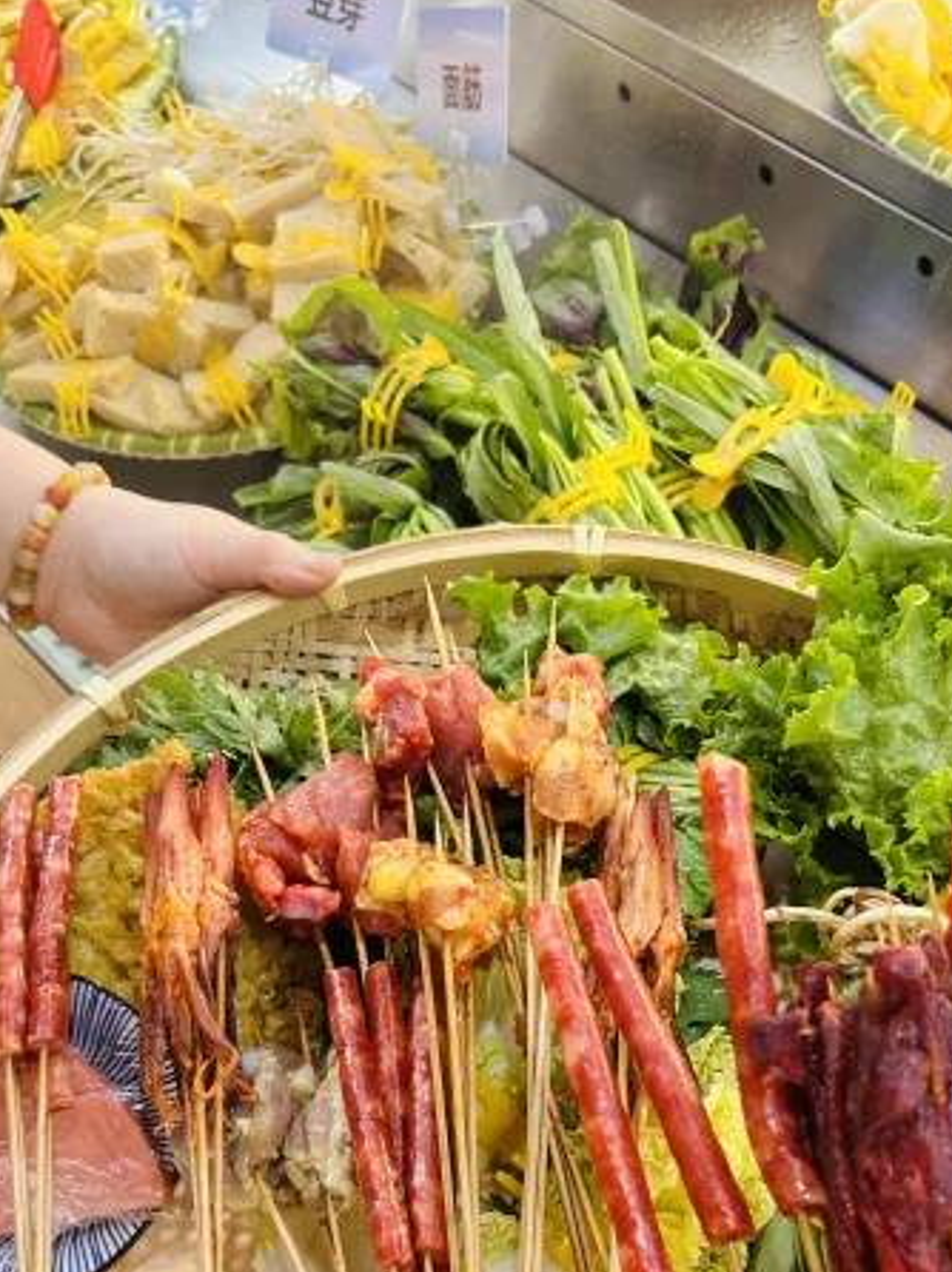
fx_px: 1542
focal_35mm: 42
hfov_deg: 34.3
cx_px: 533
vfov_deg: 43.4
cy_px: 953
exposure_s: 1/50
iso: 125
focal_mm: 5.7
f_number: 1.5
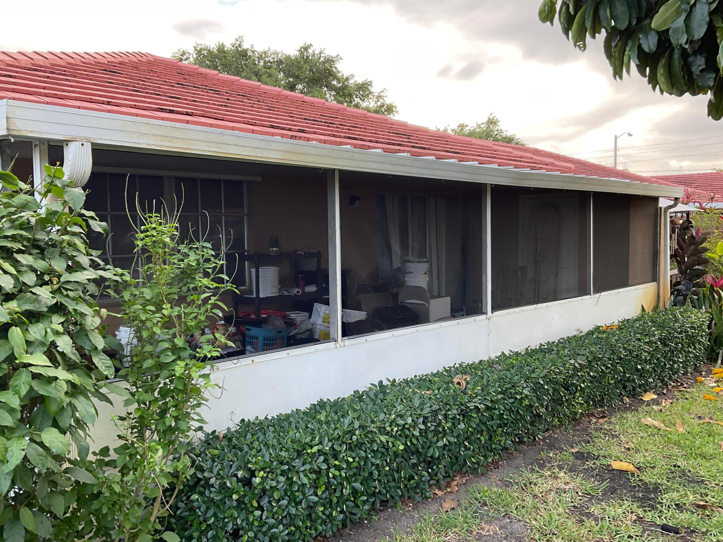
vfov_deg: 45.4
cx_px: 370
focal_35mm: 31
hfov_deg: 58.3
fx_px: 648
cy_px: 268
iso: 16
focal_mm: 3
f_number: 1.8
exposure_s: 1/138
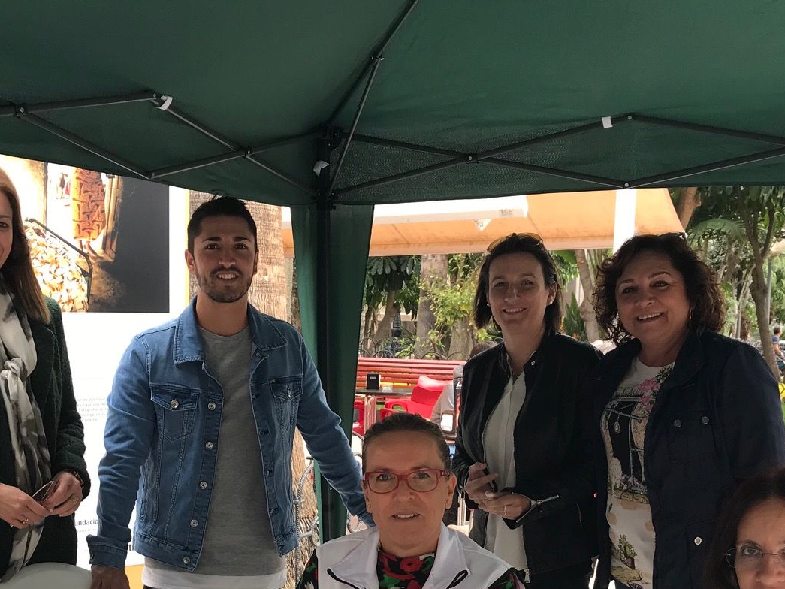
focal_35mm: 54
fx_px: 1225
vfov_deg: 26.3
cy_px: 516
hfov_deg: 35.5
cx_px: 328
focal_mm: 3.99
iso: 20
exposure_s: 1/111
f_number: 1.8
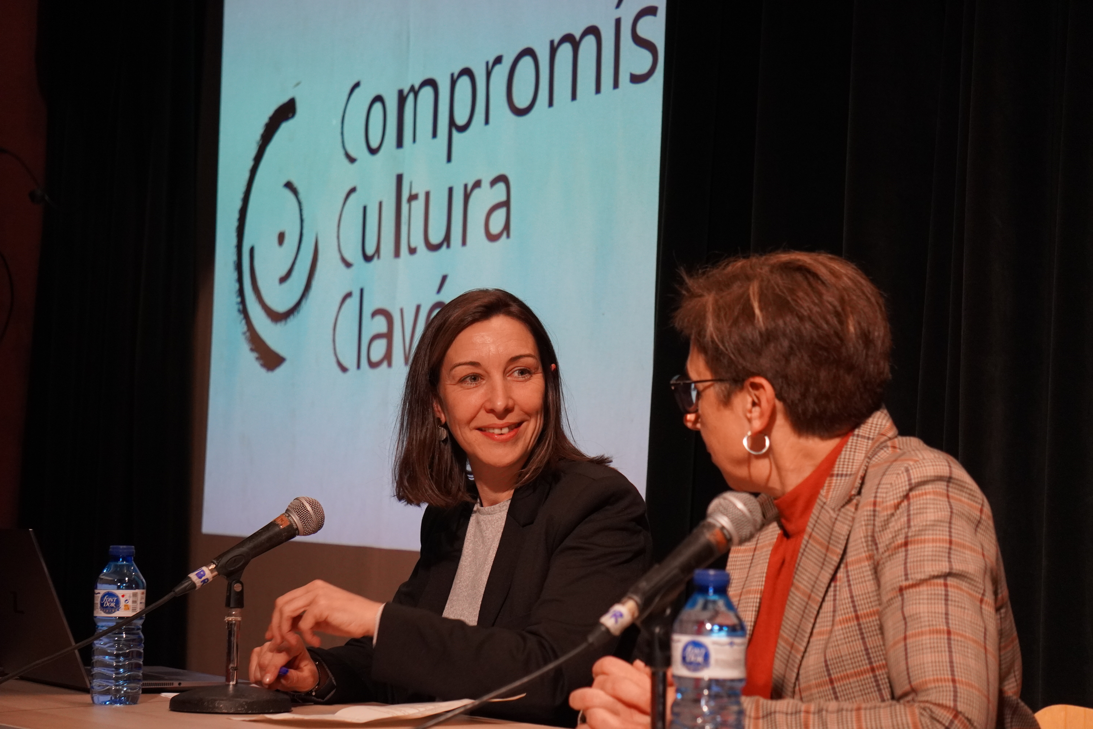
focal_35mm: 84
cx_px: 546
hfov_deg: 24.2
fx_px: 2550
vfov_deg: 16.3
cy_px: 364
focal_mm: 56
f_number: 4.5
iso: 2000
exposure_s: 1/160
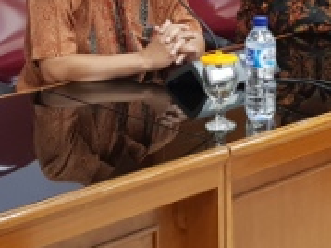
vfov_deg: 21.9
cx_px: 277
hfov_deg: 29.0
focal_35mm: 65
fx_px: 621
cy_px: 9
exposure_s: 1/33
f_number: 1.7
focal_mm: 4.2
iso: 160
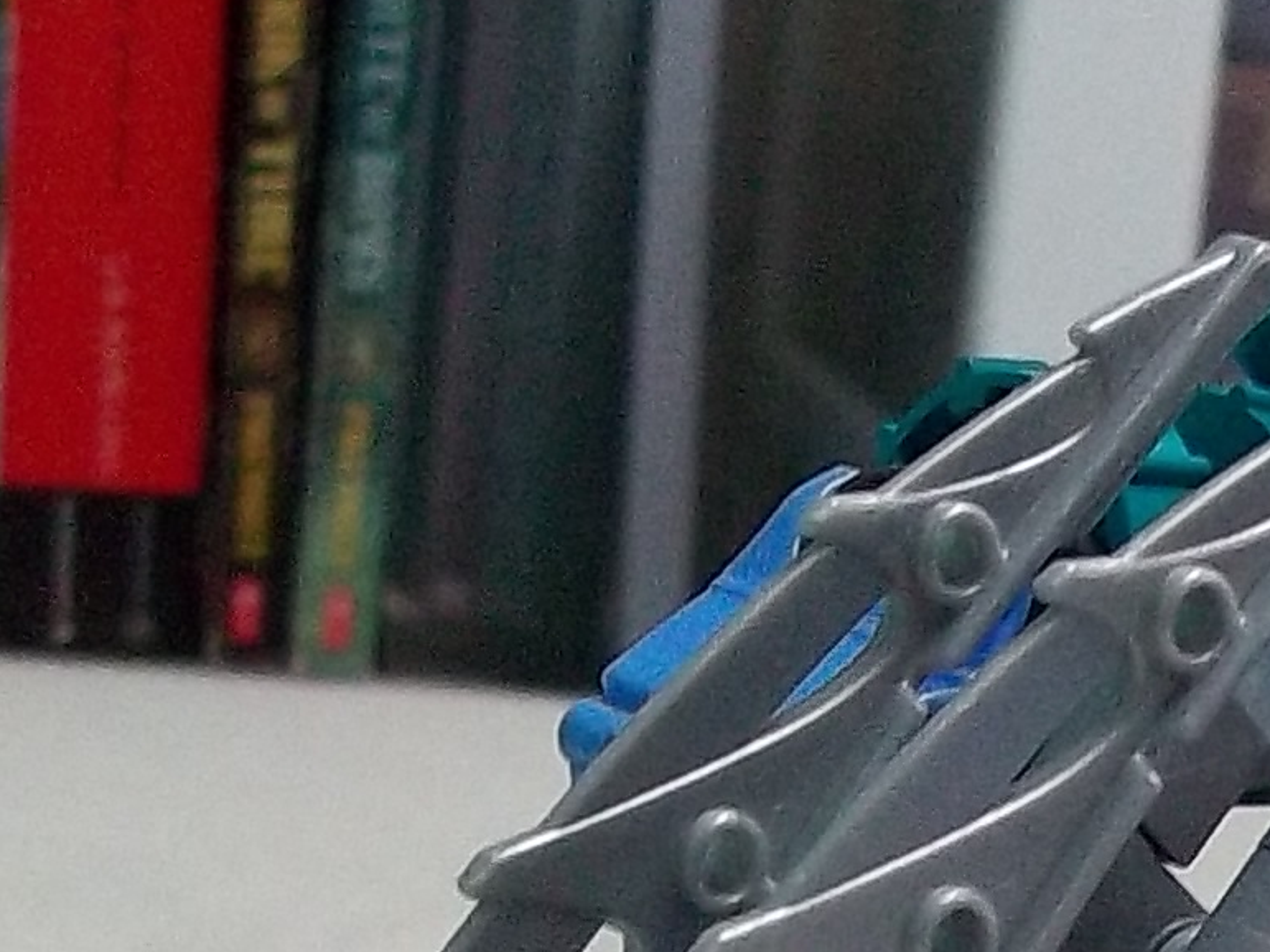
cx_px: 1394
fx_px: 6089
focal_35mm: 166
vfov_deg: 8.7
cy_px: 1500
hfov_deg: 11.7
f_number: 2.9
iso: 154
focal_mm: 5.7
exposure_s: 1/30
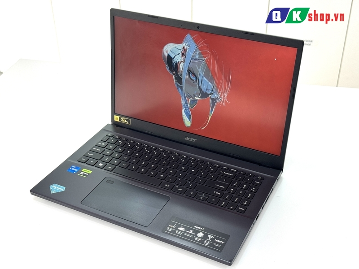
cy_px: 134
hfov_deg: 39.7
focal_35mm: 48
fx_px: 498
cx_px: 180
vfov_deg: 30.3
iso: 50
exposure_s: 1/121
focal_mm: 6.76
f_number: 1.78
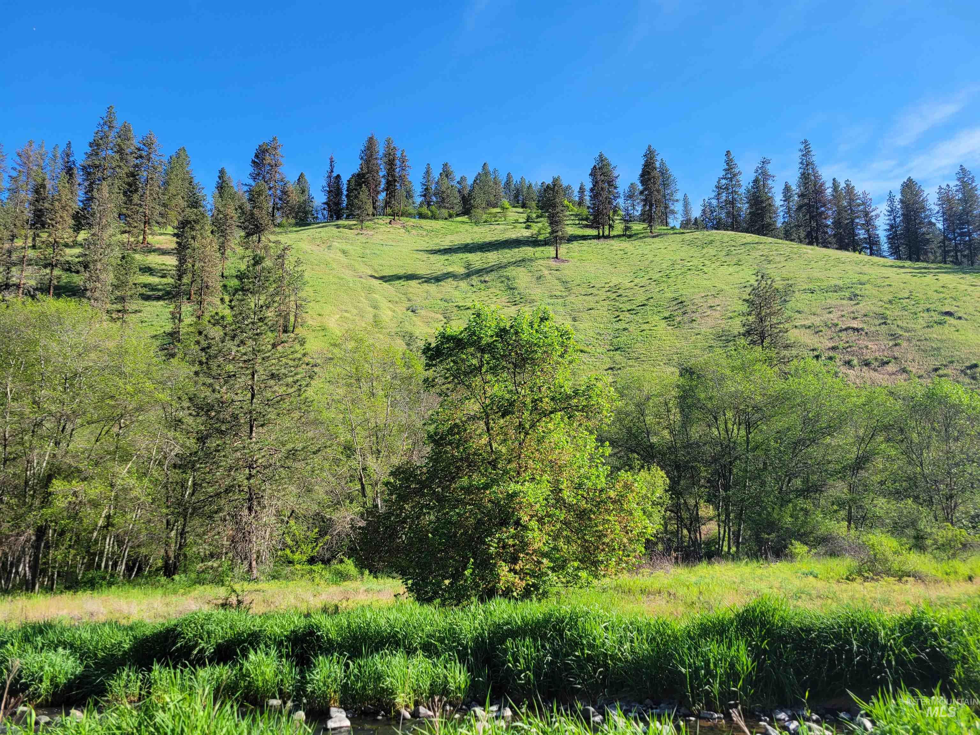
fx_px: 736
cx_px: 490
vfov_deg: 53.1
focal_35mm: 26
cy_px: 368
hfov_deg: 67.3
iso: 40
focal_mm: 5.4
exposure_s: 1/1105
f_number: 1.8
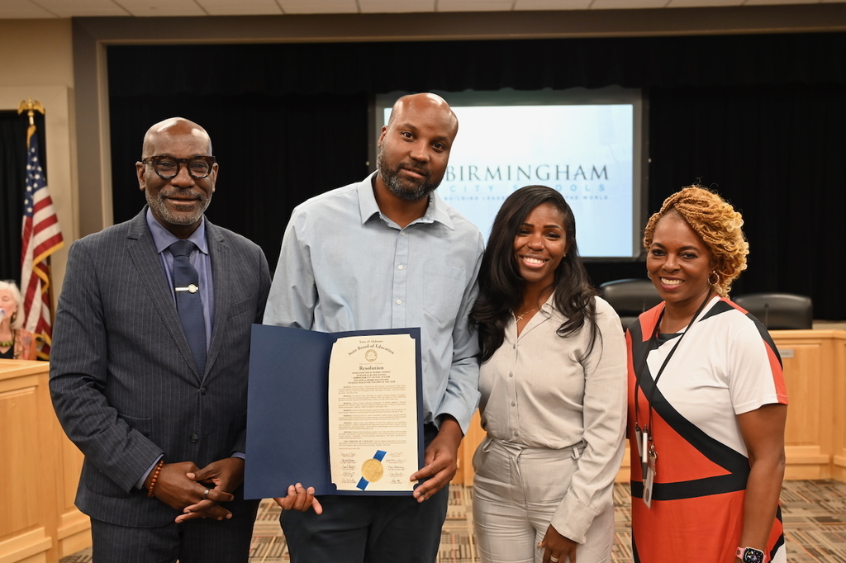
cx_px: 423
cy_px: 282
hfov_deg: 50.7
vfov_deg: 35.0
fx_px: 893
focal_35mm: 38
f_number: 4
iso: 1000
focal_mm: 38
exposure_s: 1/60
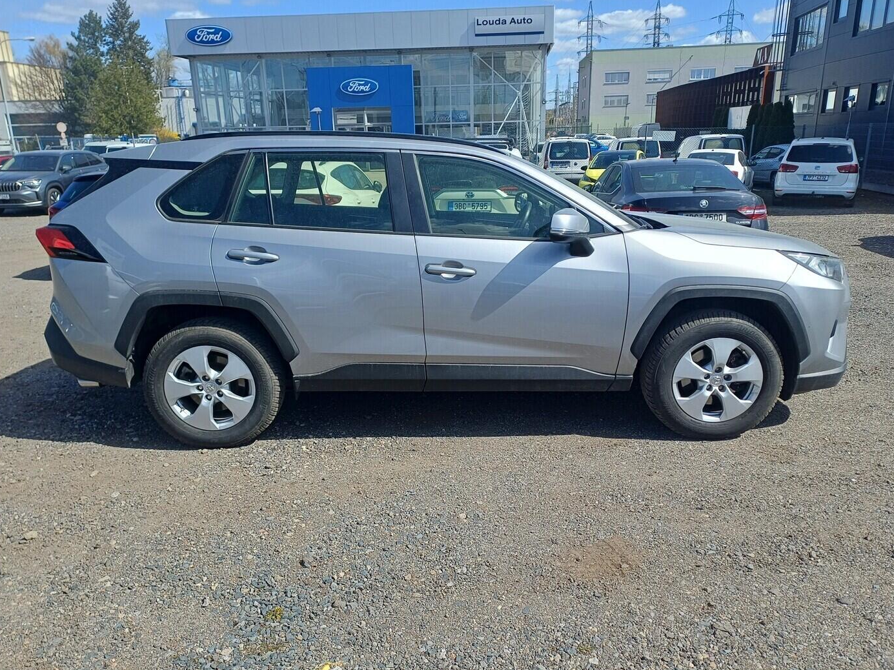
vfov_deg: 53.0
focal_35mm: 26
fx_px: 671
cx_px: 436
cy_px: 335
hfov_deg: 67.3
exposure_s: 1/1095
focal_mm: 4.65
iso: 50
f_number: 1.8
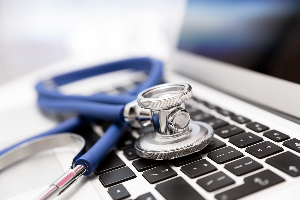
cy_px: 100
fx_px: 584
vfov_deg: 19.5
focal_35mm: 70
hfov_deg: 28.8
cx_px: 150
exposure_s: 1/125
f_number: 4.5
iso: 100
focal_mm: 70
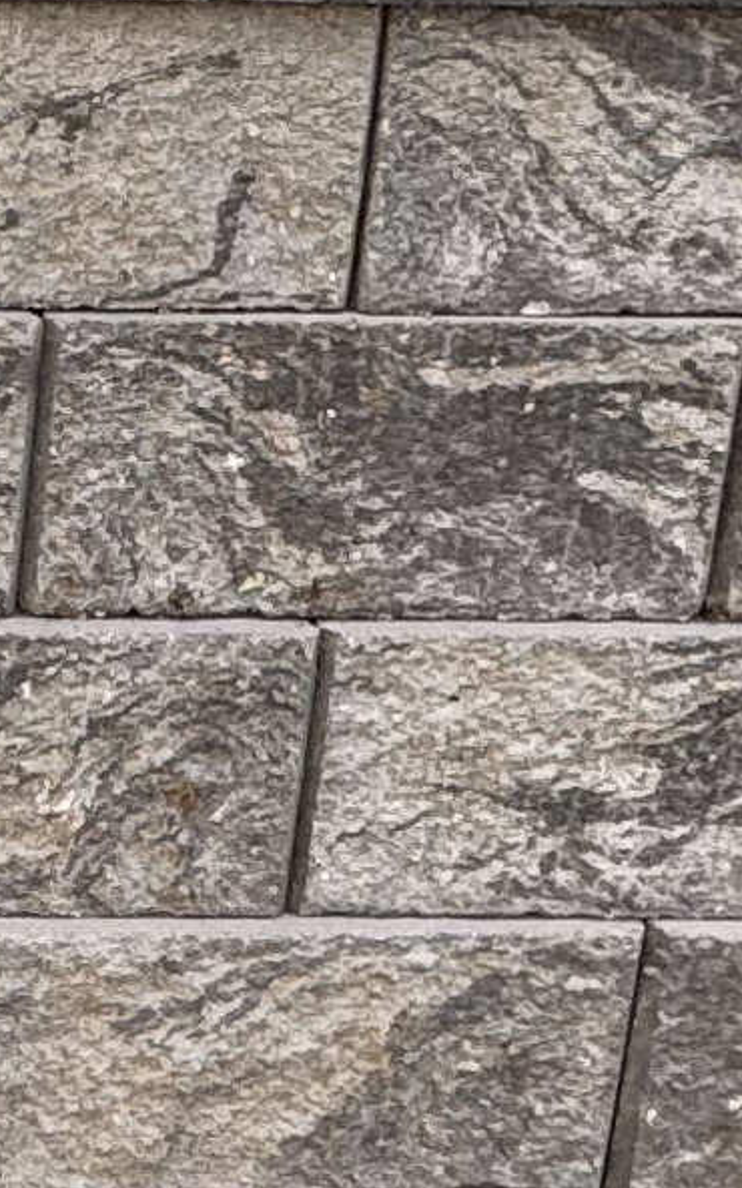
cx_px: -892
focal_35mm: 101
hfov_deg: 11.3
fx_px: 3268
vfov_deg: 20.6
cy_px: 468
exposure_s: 1/219
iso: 40
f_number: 2.2
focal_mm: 2.22
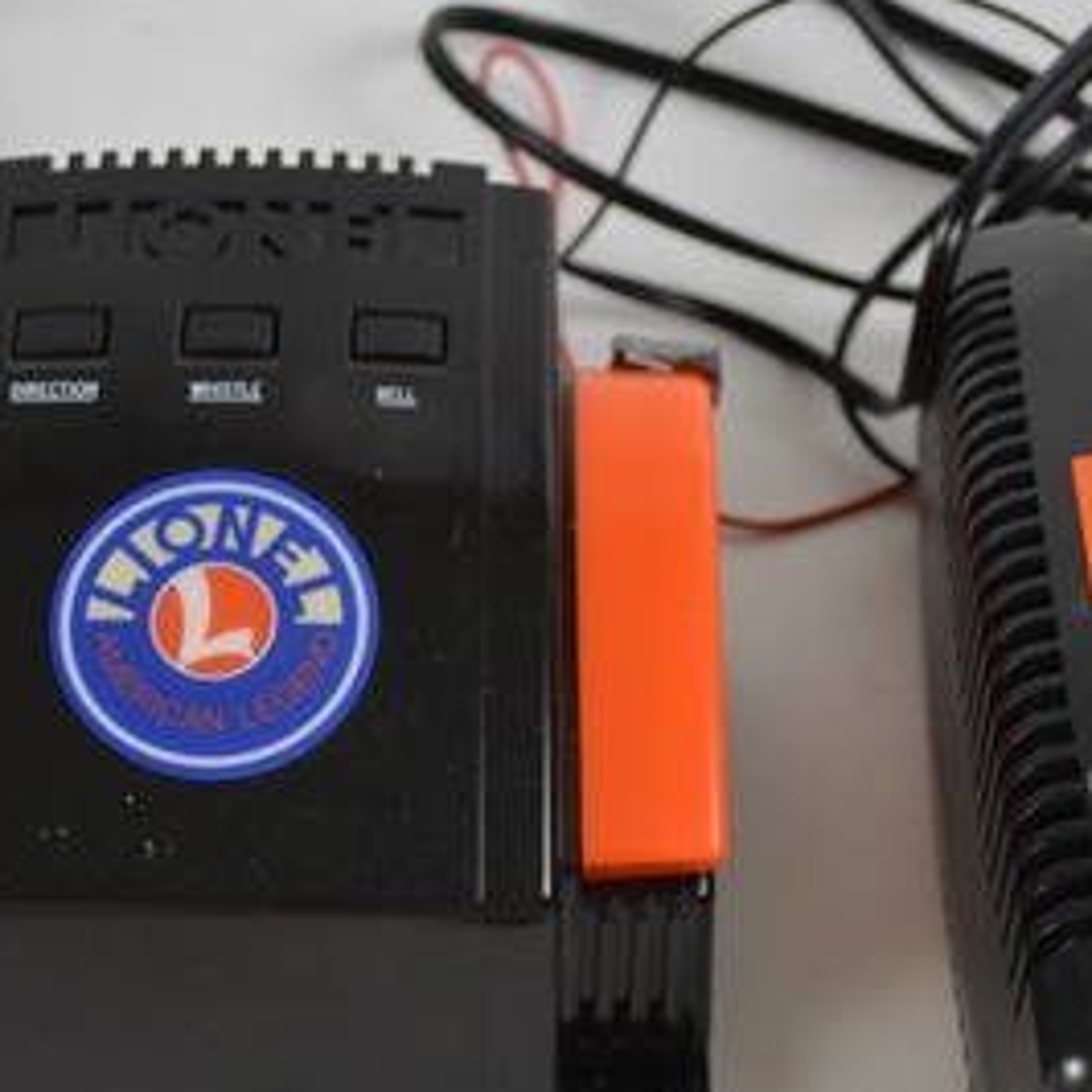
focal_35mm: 92
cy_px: 759
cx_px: 595
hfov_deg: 18.9
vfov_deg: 18.8
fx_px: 3284
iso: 400
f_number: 4.8
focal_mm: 32
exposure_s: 1/100
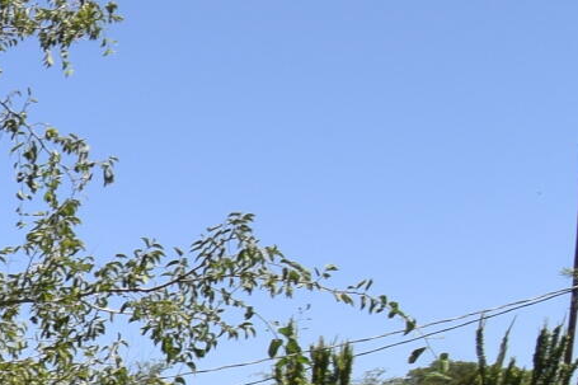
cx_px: -983
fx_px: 1589
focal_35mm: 99
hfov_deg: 12.7
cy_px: 712
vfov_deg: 12.5
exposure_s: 1/200
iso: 100
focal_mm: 10
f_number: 10
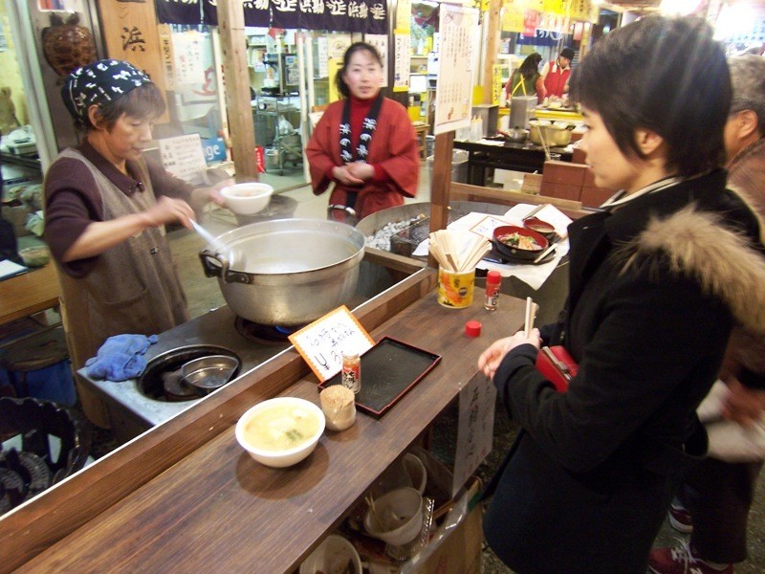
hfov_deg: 73.9
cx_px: 382
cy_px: 287
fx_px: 508
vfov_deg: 58.9
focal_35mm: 23
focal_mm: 3.8
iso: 160
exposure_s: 1/8
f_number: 2.8
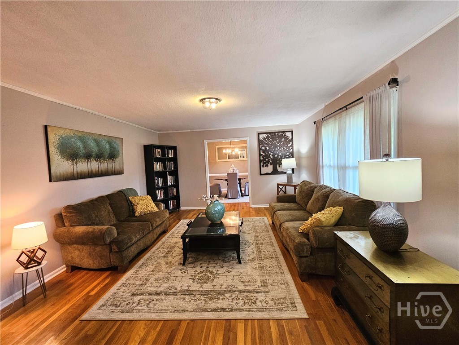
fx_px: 172
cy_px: 172
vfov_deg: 89.9
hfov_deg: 106.2
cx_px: 230
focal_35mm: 13
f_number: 2.2
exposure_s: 1/60
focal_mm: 2.2
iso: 320
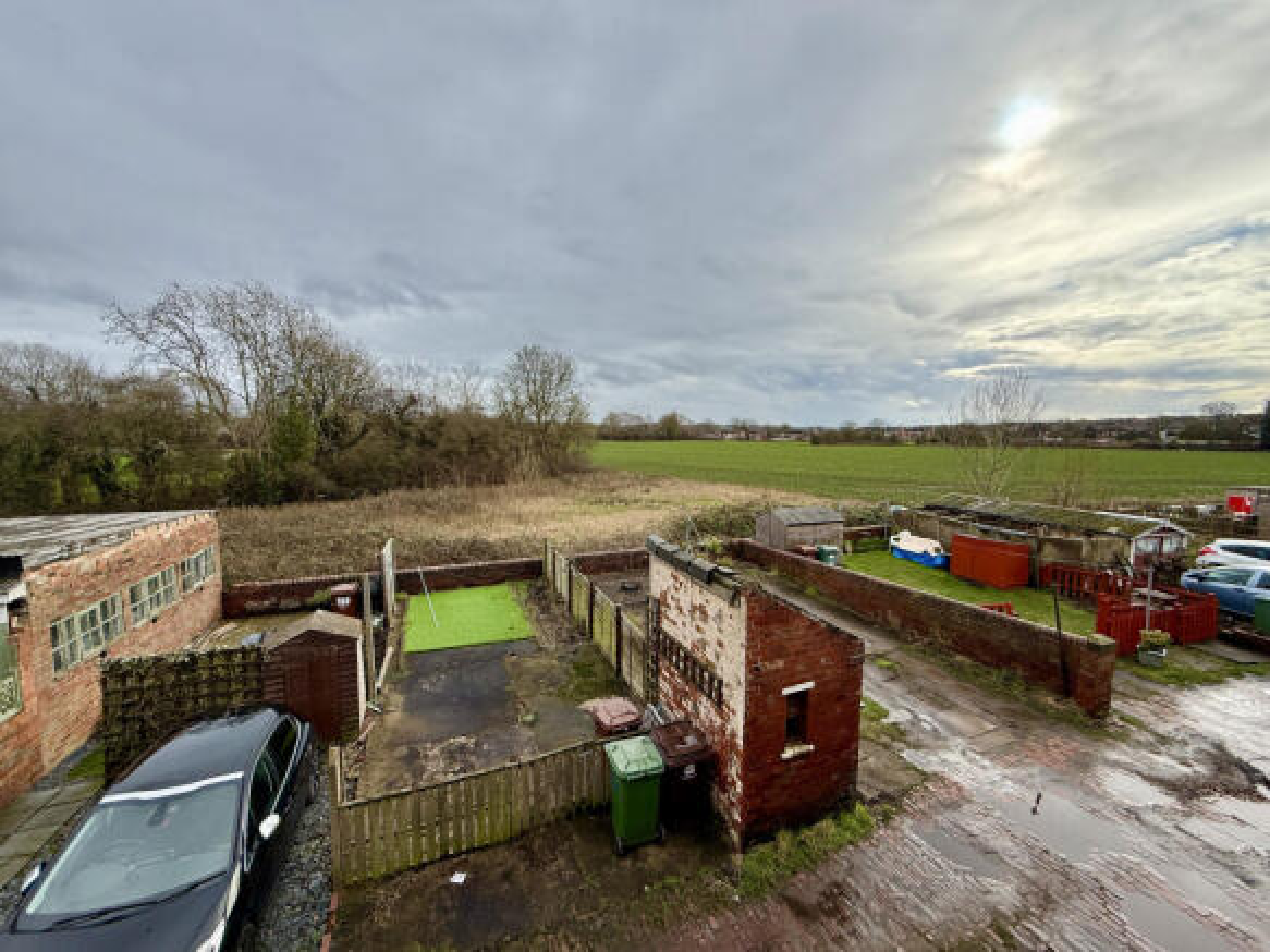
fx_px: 514
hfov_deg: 102.1
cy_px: 476
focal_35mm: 14
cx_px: 635
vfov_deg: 85.7
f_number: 2.2
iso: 64
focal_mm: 2.22
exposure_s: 1/1125
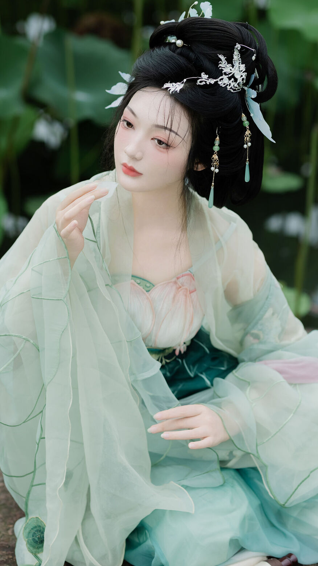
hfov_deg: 13.4
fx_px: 1350
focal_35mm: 90
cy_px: 282
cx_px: 173
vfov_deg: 23.7
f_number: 2.8
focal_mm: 85
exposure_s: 1/640
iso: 100
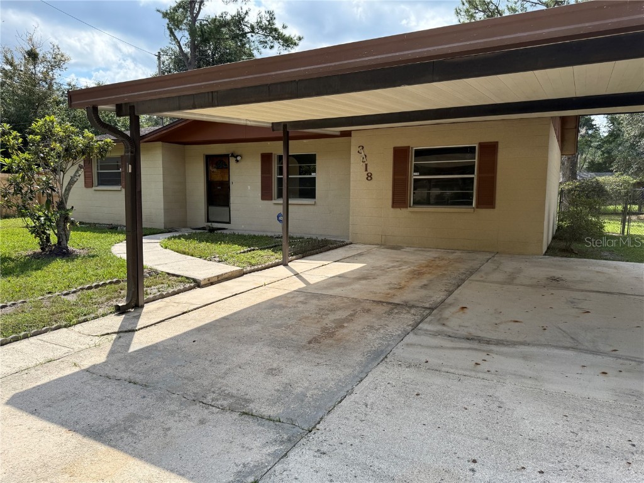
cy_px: 242
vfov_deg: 56.8
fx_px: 446
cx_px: 322
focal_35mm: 24
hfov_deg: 71.6
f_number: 1.78
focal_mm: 6.76
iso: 80
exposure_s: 1/2611
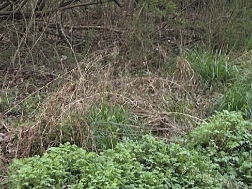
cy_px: -147
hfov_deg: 12.3
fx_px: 1165
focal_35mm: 160
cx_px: 211
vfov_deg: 8.9
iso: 64
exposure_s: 1/121
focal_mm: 5.7
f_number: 1.5
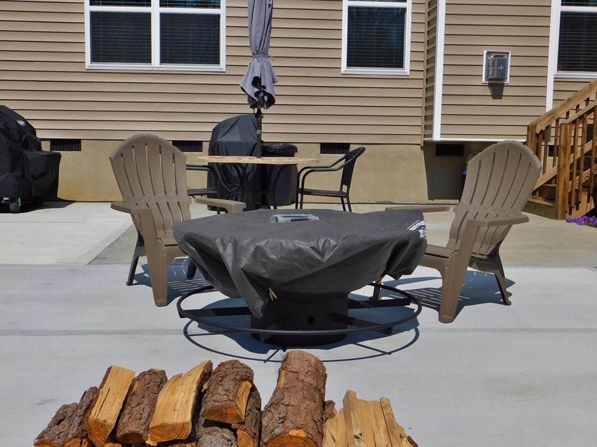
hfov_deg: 43.9
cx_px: 296
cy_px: 228
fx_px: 741
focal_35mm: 43
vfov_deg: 33.6
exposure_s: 1/640
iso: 125
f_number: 7.2
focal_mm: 7.1
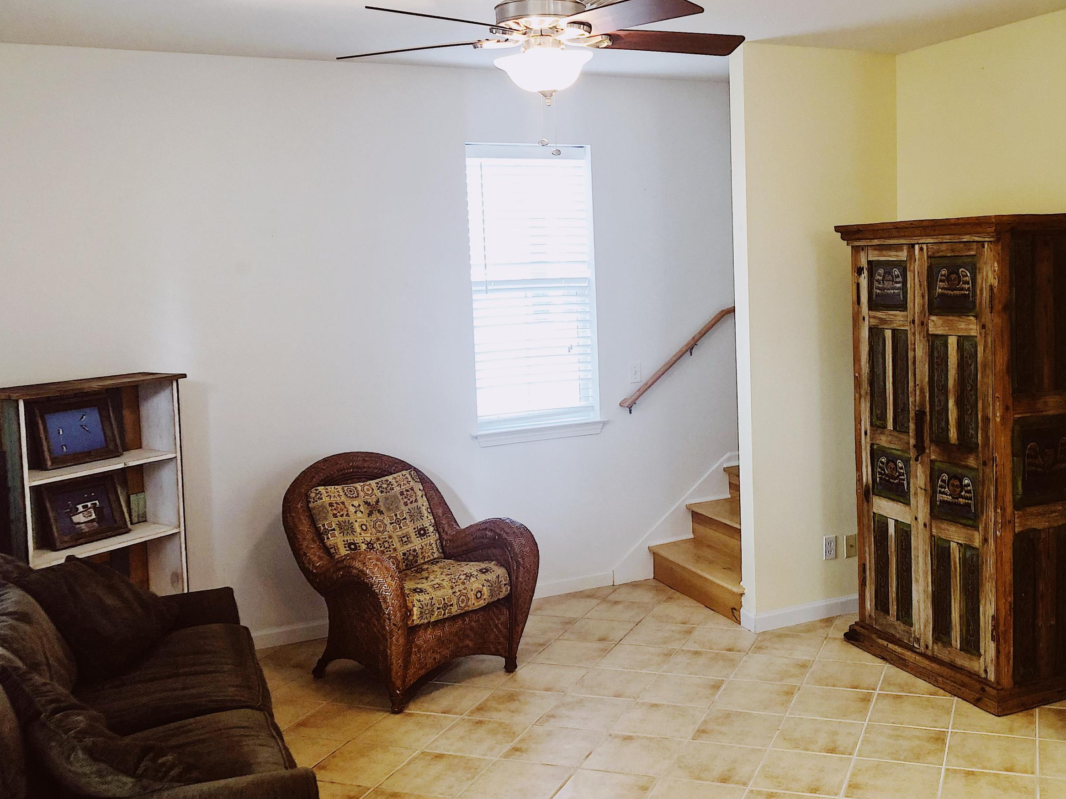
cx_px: 682
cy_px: 342
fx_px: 1109
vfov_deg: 39.6
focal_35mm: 36
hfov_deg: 50.7
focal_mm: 3.99
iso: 40
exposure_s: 1/24
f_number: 1.8
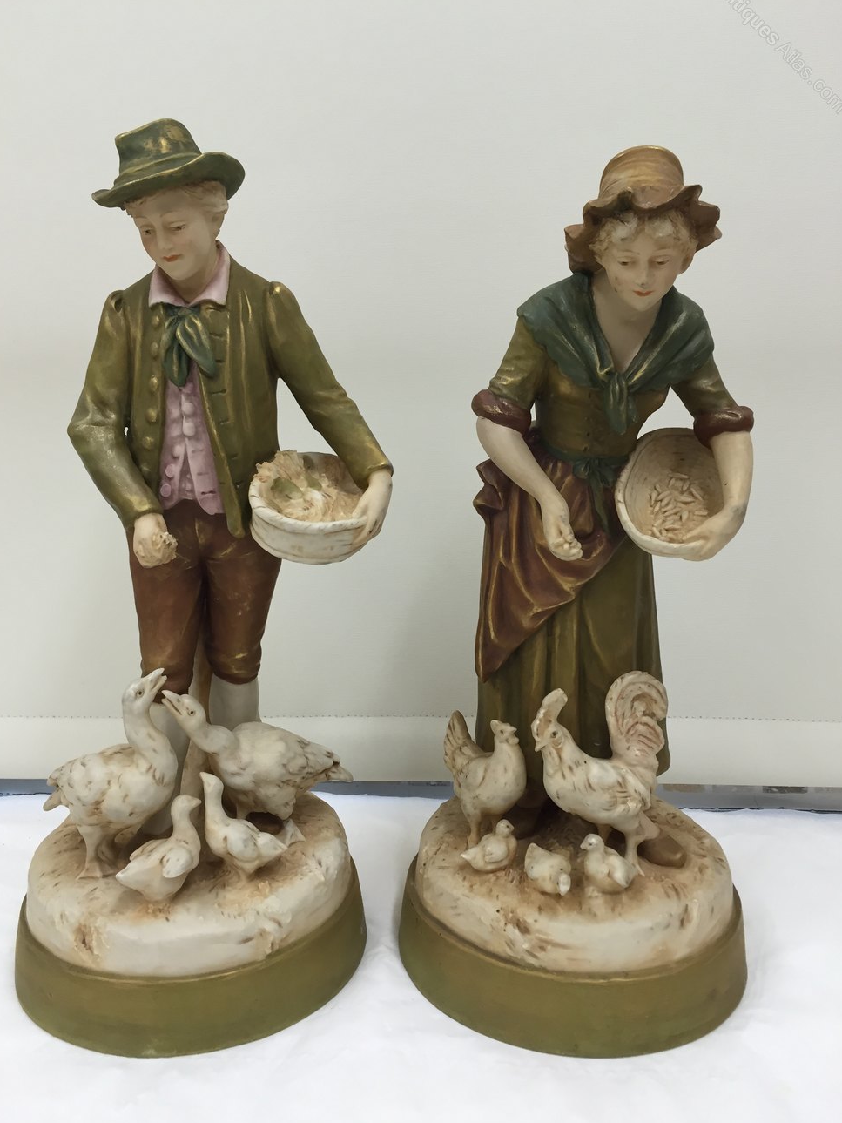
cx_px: 412
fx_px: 973
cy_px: 558
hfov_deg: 46.8
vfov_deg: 60.0
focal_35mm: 30
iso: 40
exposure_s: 1/33
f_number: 2.2
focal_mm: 4.15
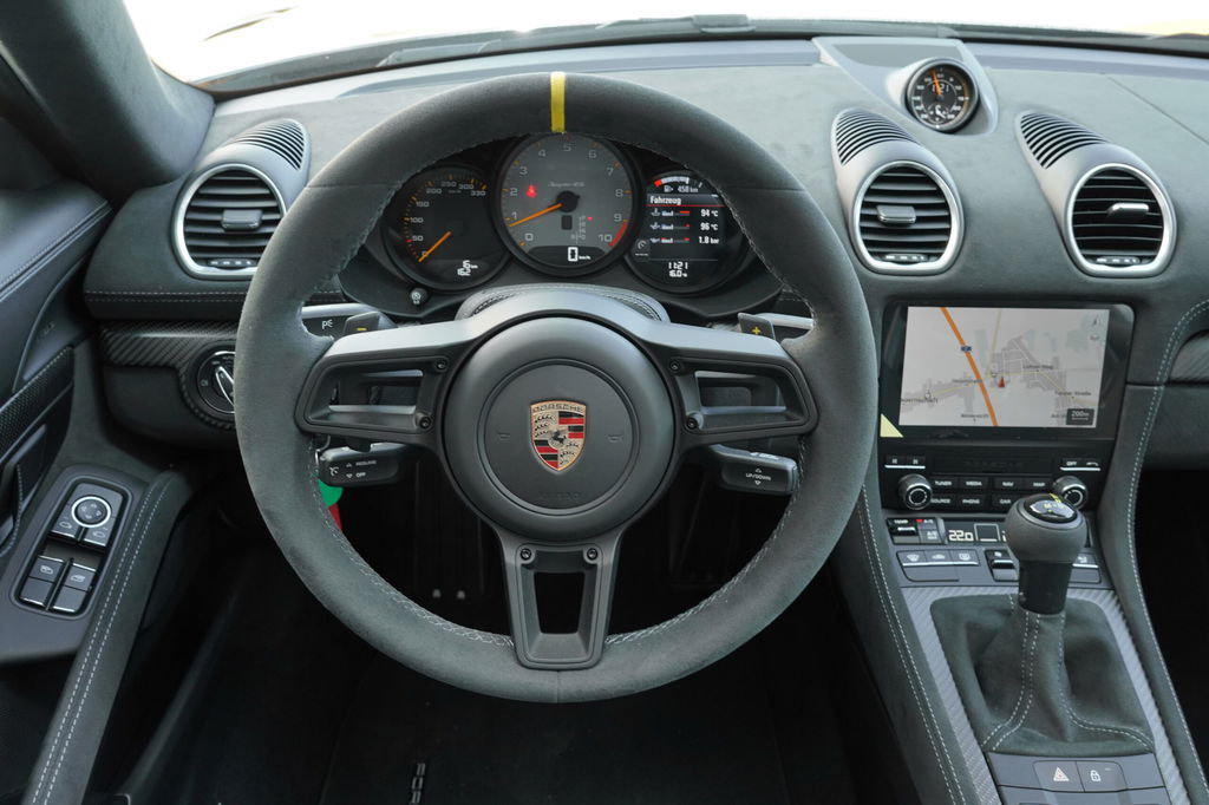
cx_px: 604
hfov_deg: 60.3
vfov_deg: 42.3
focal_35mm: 31
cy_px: 402
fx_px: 1041
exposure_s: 1/40
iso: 500
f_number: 9
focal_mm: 31
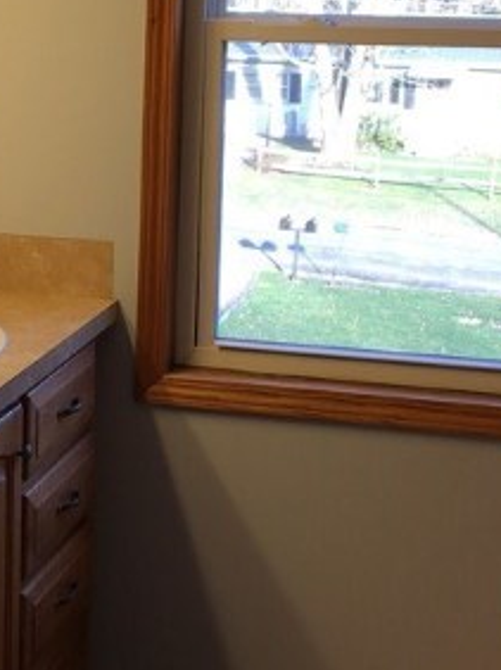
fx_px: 1527
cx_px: 116
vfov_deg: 24.7
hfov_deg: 18.5
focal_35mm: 79
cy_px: 271
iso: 25
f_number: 2.2
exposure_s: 1/60
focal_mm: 4.15
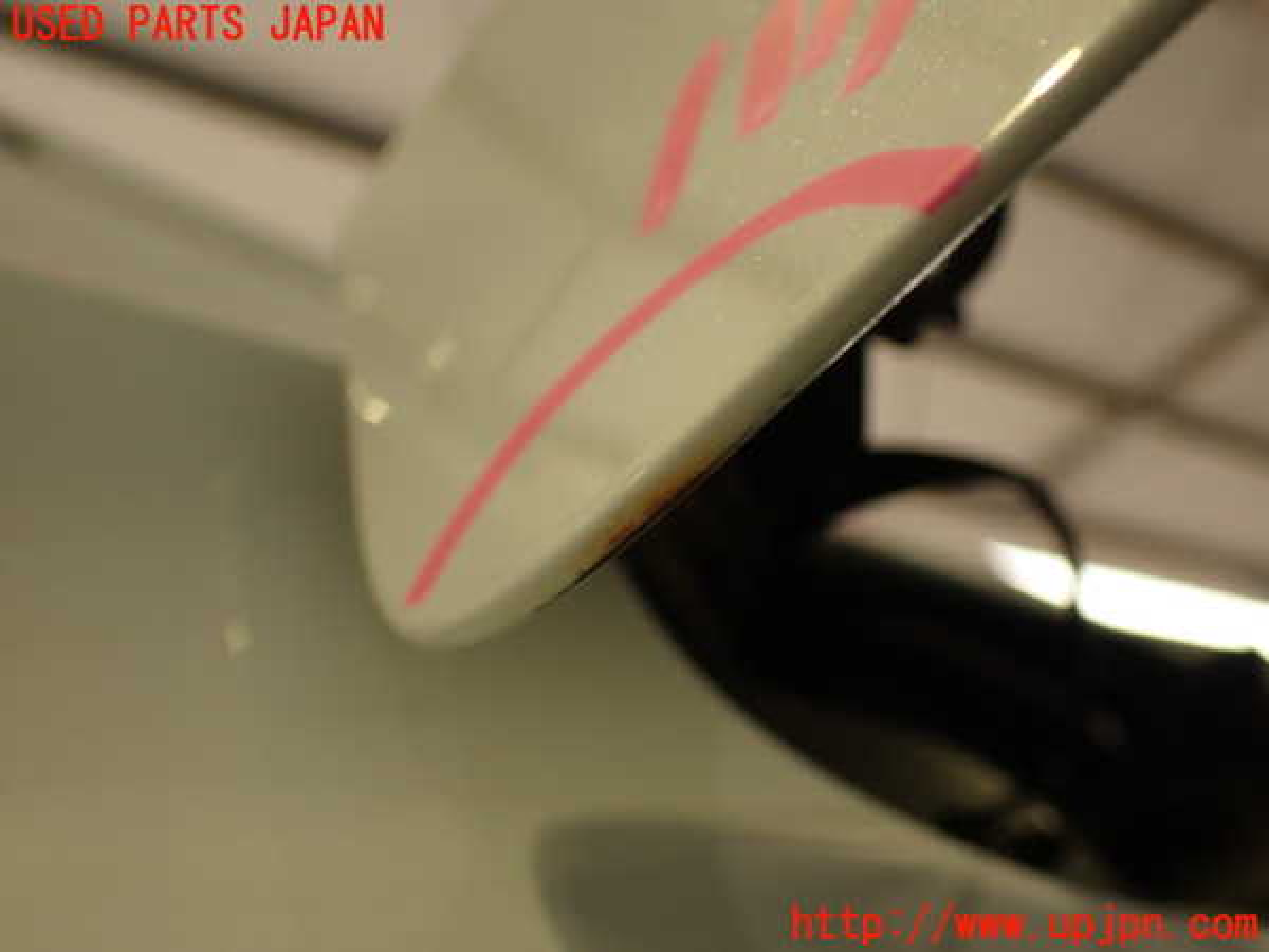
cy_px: 476
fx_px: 1320
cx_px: 634
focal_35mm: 36
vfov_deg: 39.7
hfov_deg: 51.4
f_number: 2.5
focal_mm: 6.37
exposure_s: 1/80
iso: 160
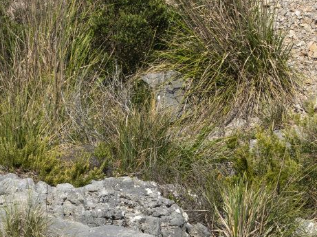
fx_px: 3285
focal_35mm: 359
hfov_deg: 5.4
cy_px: -87
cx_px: 573
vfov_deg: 4.1
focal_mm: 86
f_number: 9
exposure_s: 1/1000
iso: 640
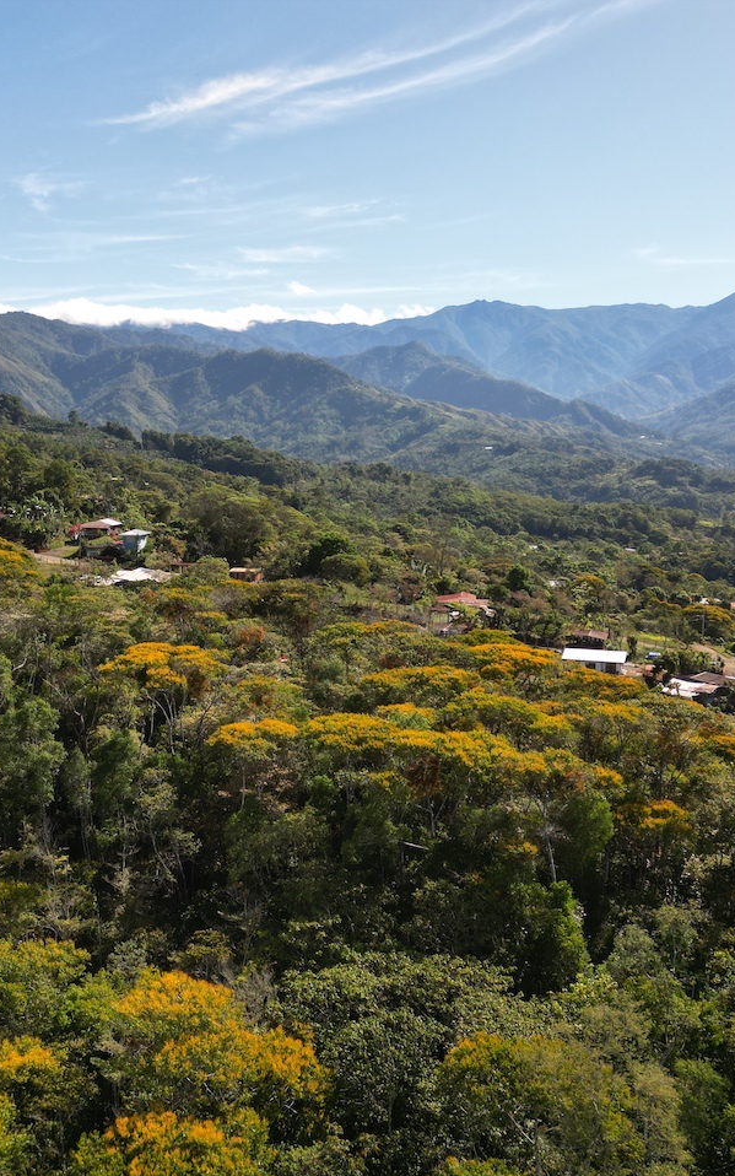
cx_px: 326
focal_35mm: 34
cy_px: 588
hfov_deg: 37.2
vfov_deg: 56.7
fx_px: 1089
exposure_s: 1/2500
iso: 110
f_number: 1.7
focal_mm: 6.72
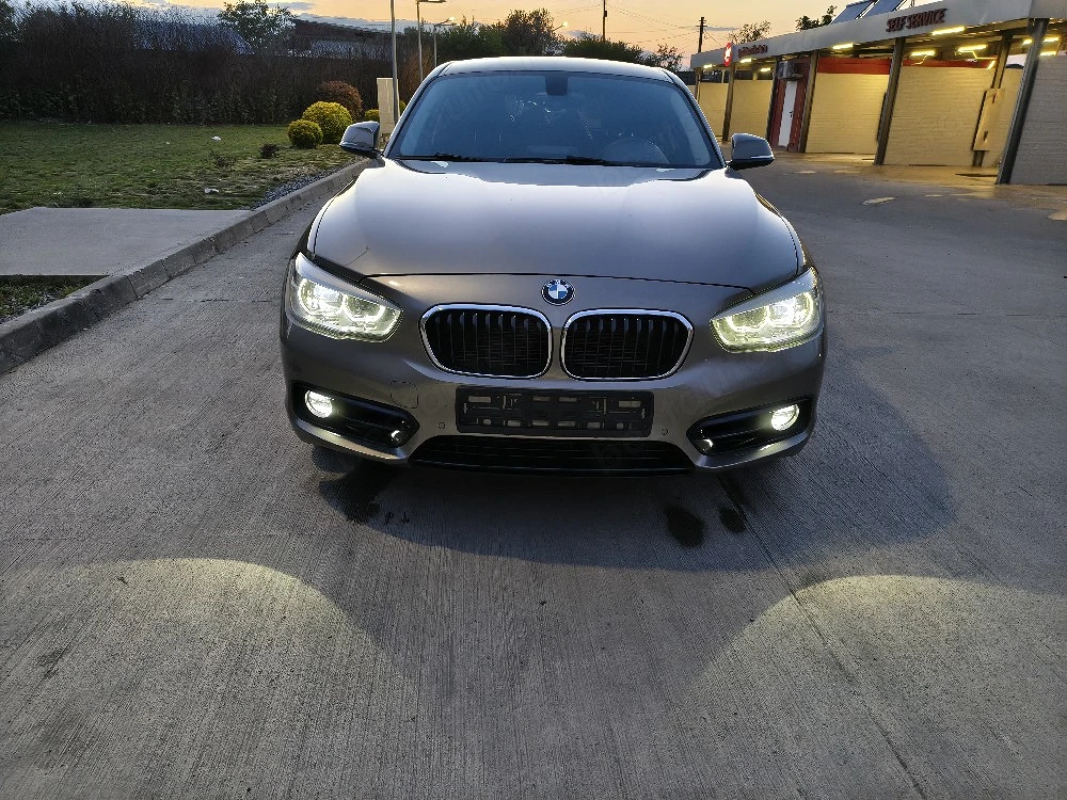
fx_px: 740
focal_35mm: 24
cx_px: 534
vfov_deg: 56.8
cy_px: 400
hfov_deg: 71.6
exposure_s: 1/50.3
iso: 914
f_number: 1.8
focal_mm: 5.56
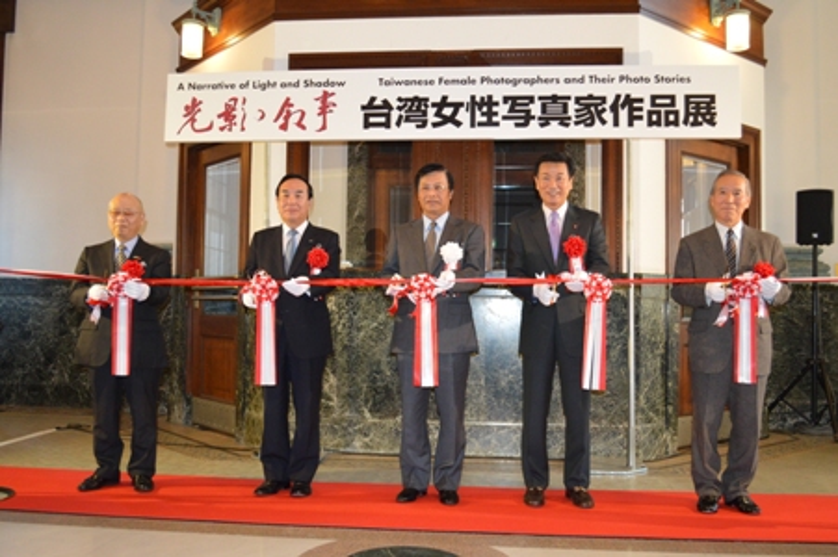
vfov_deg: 39.9
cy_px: 278
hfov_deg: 57.3
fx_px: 768
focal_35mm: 33
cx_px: 419
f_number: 4
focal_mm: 22
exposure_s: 1/60
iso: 1800
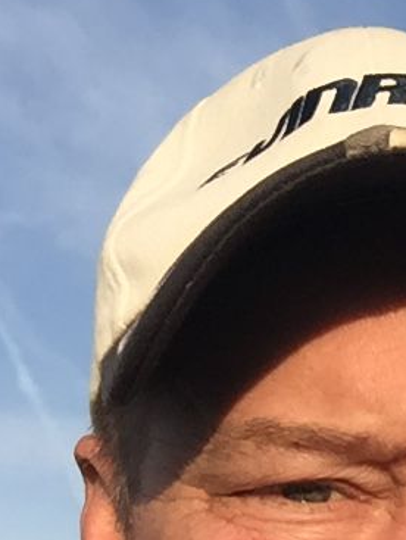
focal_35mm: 108
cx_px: 584
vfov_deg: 17.2
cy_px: 686
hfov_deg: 13.1
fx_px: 1686
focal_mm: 2.65
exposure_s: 1/1353
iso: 32
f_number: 2.2
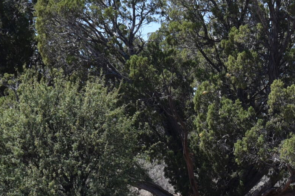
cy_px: 162
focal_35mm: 364
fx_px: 2983
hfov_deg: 5.6
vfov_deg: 3.8
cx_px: 446
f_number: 9
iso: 200
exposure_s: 1/320
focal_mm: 95
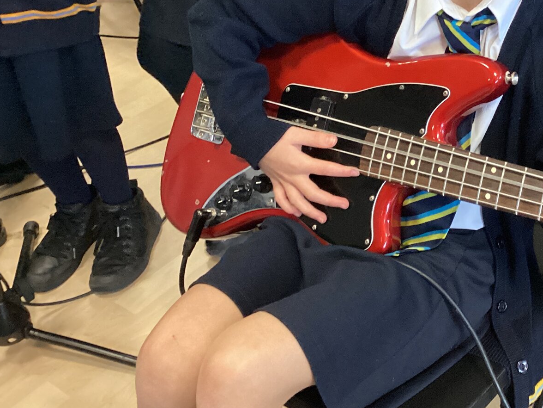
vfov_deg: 26.6
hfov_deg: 34.0
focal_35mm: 54
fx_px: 847
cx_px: 469
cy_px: 84
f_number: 2.4
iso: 320
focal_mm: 3.3
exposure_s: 1/50
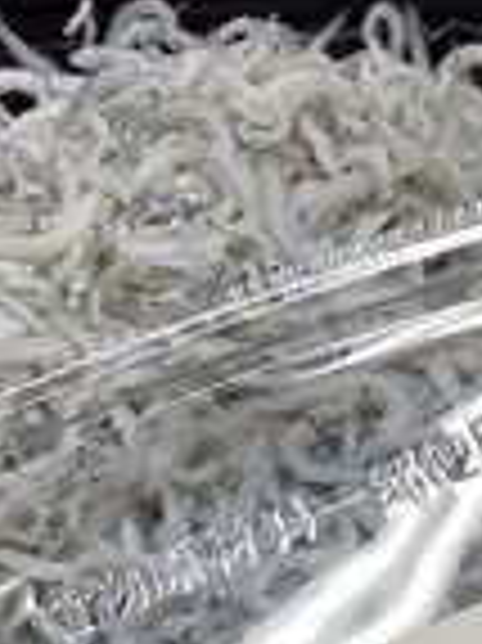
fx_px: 1618
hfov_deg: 16.9
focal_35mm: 87
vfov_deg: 22.0
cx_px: 342
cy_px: 590
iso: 40
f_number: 2.4
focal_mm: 3.3
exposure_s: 1/120
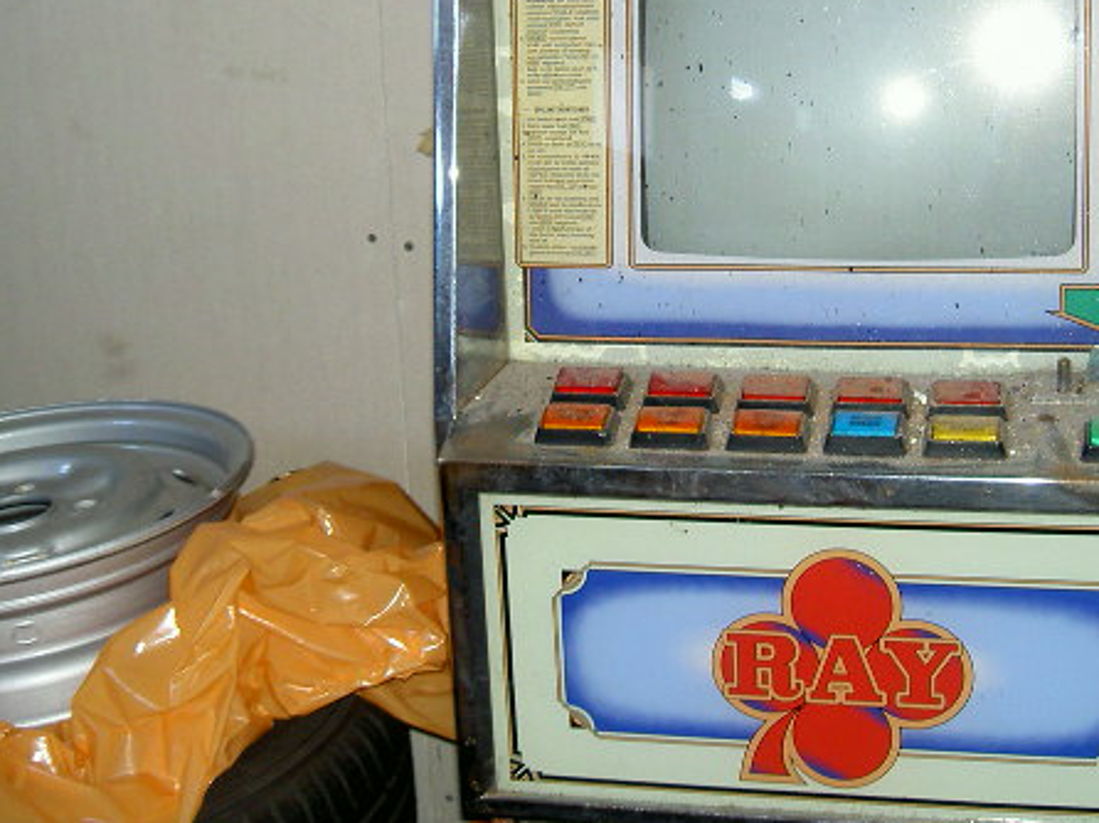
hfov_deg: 34.3
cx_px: 626
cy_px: 283
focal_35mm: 56
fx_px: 1777
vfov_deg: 26.0
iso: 100
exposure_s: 1/59.5
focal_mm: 8
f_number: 2.8
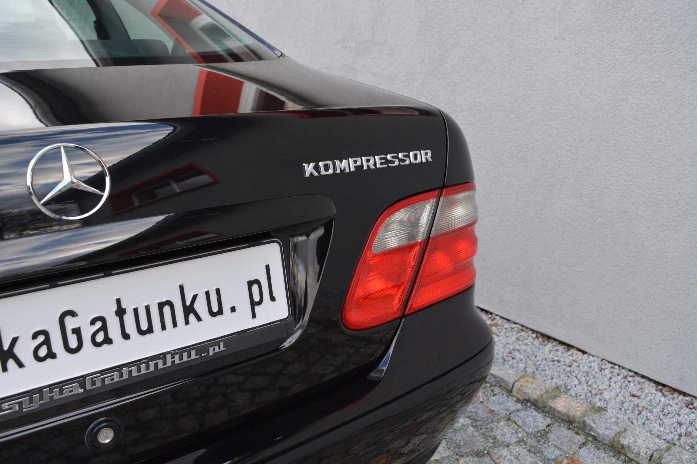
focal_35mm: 34
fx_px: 668
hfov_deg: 55.1
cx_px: 348
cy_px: 232
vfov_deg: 38.4
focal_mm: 23
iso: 360
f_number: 5.6
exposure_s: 1/125
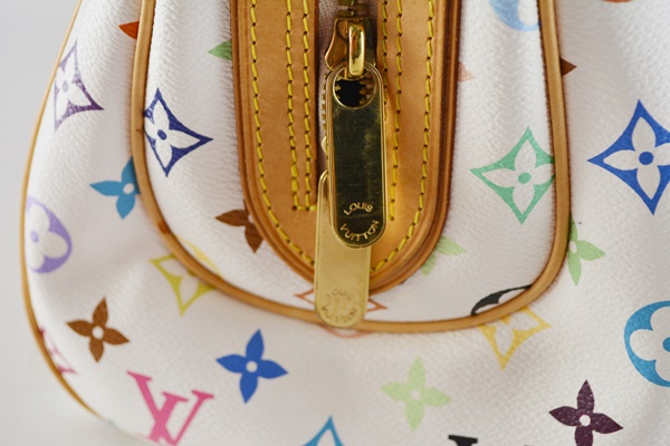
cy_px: 223
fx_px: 1117
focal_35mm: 60
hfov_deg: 33.4
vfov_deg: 22.6
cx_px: 335
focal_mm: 40
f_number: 6.3
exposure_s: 1/160
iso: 200
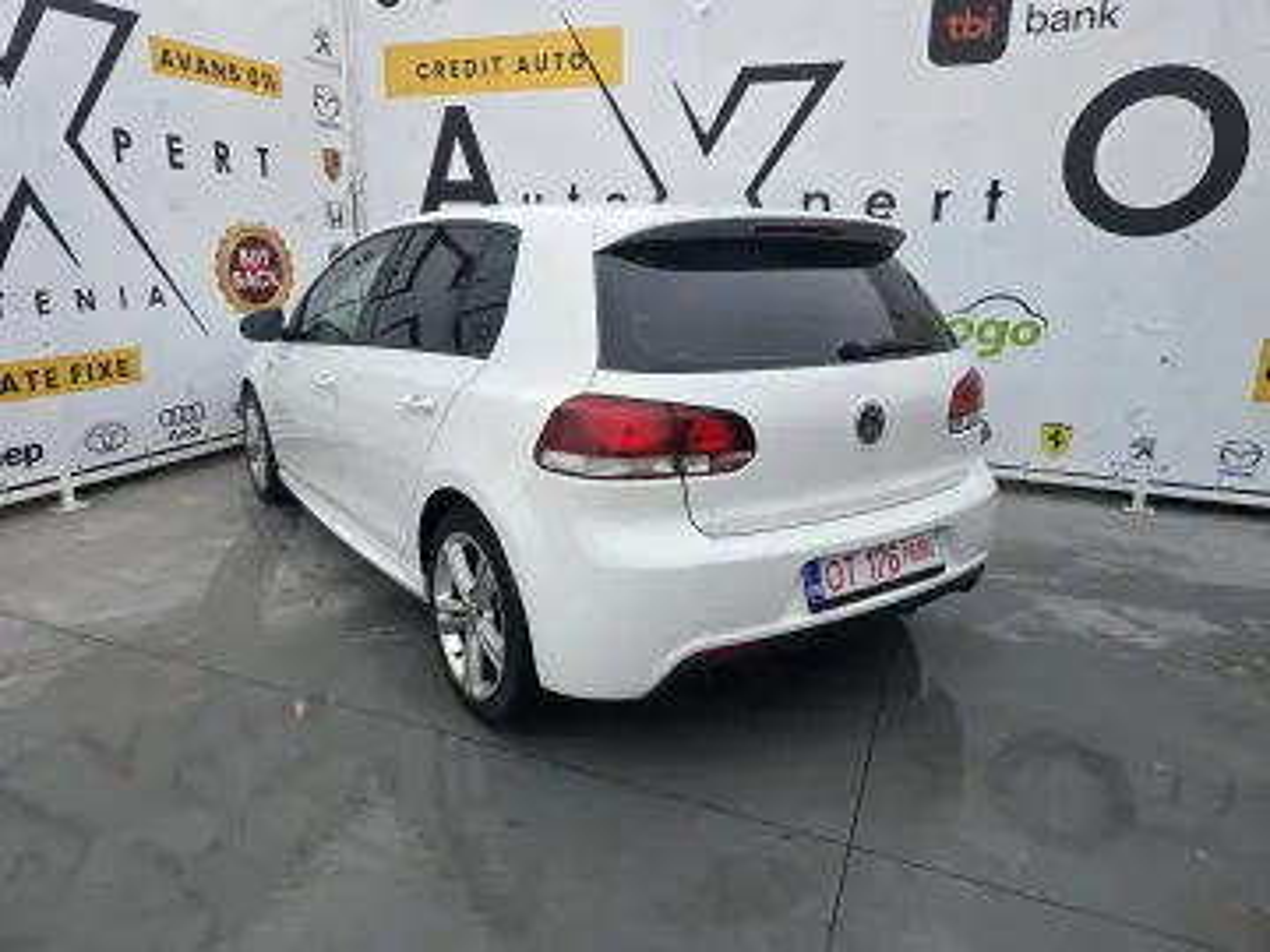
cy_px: 476
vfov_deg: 58.9
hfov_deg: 73.9
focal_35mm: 23
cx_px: 635
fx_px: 844
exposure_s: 1/180
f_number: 1.7
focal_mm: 6.3
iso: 200
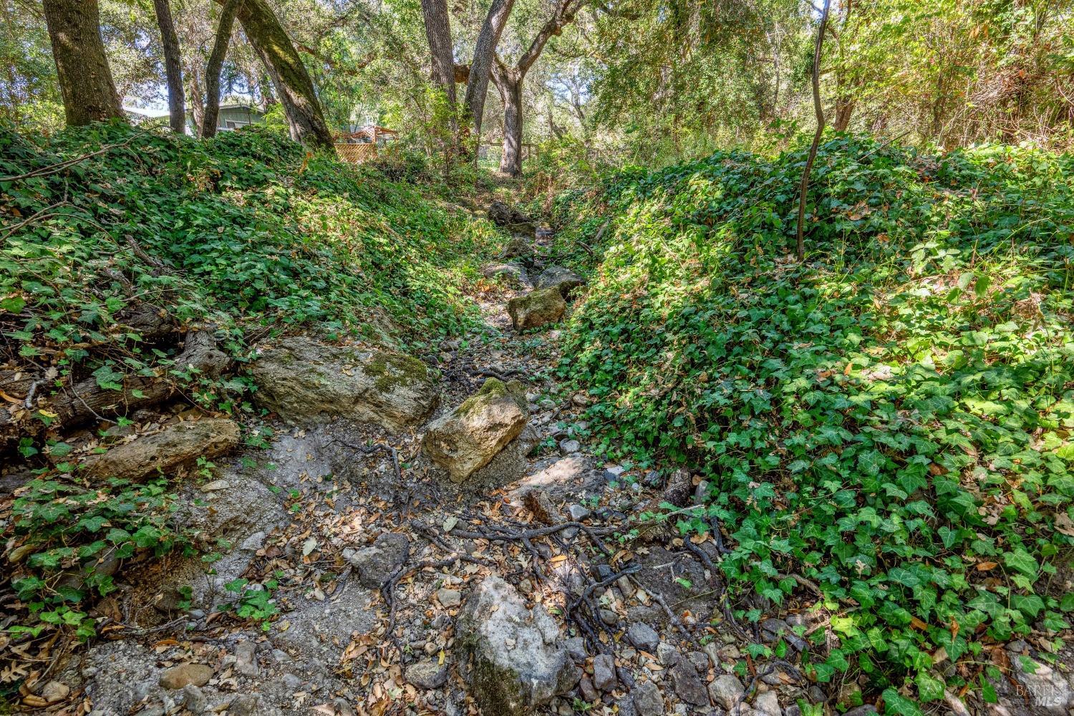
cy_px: 358
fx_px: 492
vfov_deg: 72.1
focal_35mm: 16
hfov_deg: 95.0
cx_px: 537
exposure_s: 1/40
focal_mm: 16.5
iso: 500
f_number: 9
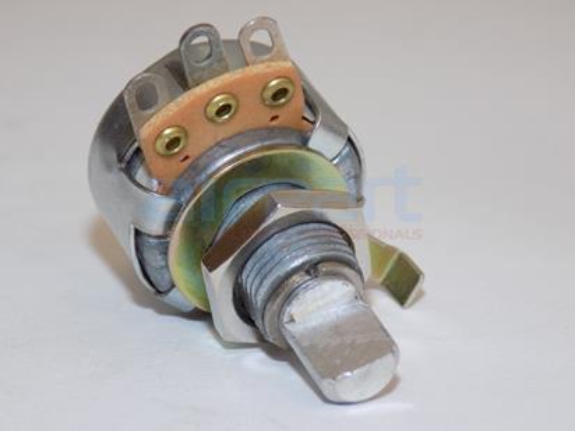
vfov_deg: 9.6
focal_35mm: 154
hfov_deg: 12.8
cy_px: 216
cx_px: 288
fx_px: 2558
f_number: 5.2
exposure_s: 1/30
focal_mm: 27.3
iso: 160
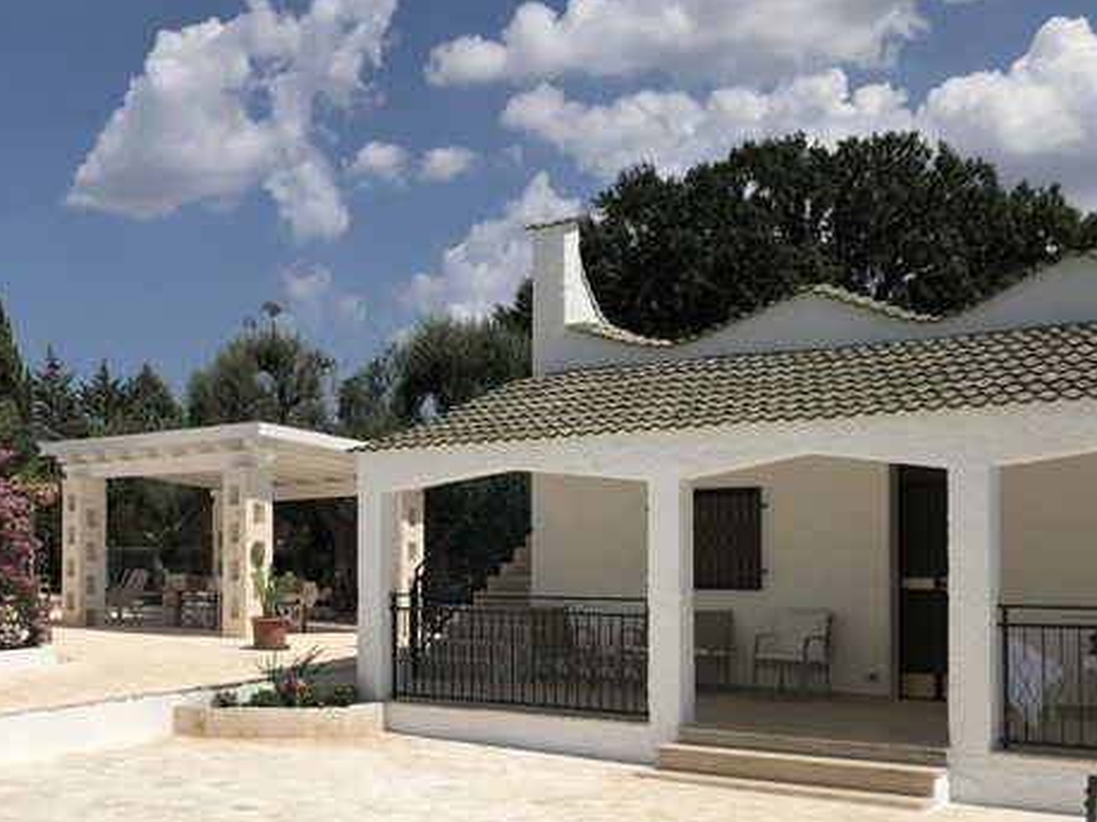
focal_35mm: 43
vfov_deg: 33.3
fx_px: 1362
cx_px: 336
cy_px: 550
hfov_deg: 43.0
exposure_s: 1/6024
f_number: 1.8
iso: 25
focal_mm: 3.99
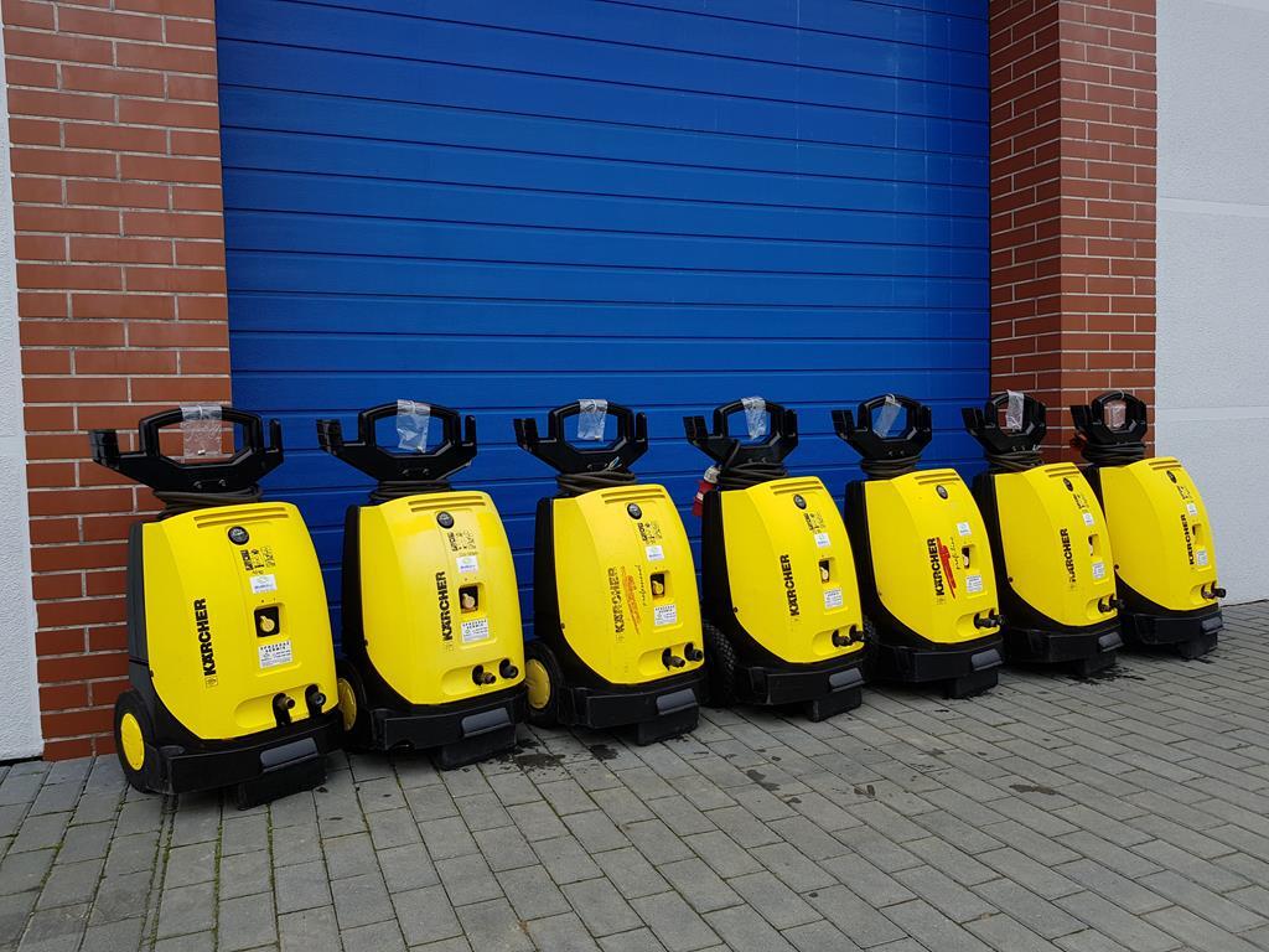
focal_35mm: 26
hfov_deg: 67.3
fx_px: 953
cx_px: 634
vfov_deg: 53.1
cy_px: 476
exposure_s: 1/173
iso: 40
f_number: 1.7
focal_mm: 4.3
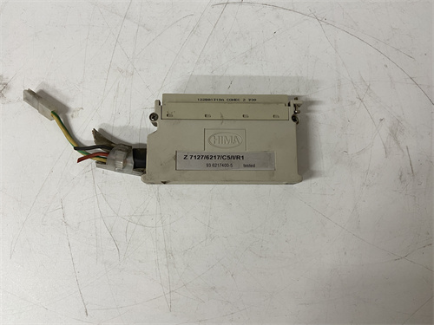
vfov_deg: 53.1
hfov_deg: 67.3
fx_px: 326
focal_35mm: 26
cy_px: 162
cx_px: 217
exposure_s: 1/50
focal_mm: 4.25
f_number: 1.8
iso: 64
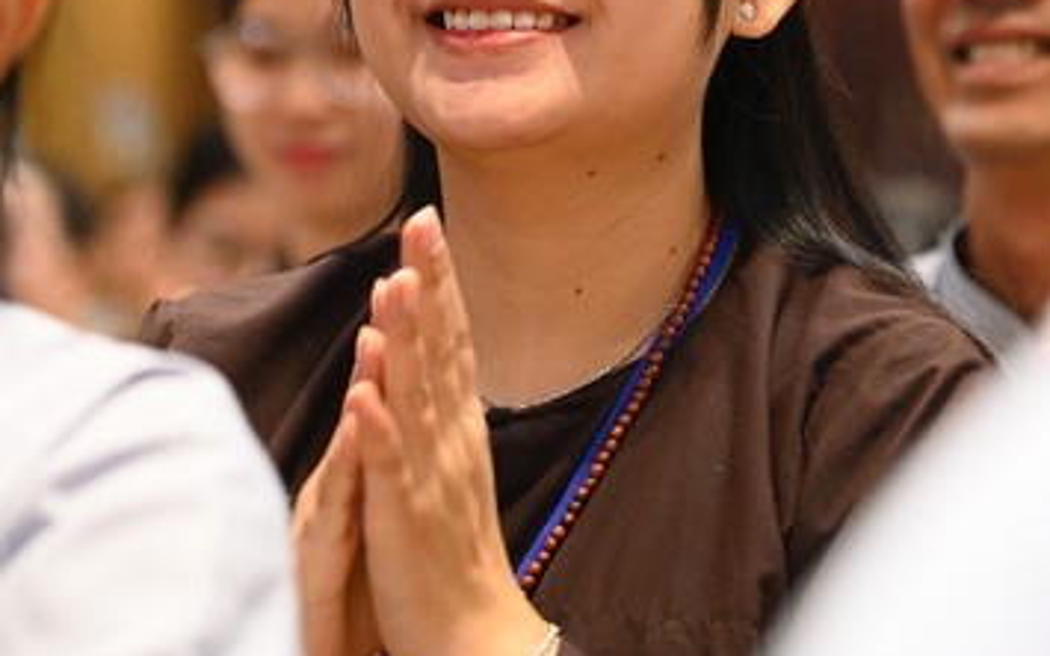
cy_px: -50
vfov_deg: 5.8
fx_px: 6411
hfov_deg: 9.4
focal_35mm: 224
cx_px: 544
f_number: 4
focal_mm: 120
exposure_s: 1/160
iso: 6400
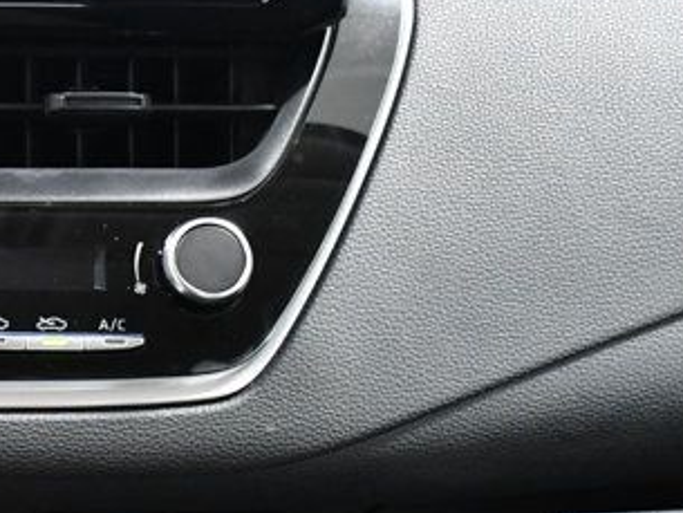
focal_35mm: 87
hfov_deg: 19.2
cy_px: 271
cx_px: -394
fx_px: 1717
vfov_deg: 17.0
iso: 2500
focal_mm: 18
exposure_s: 1/80
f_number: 4.5
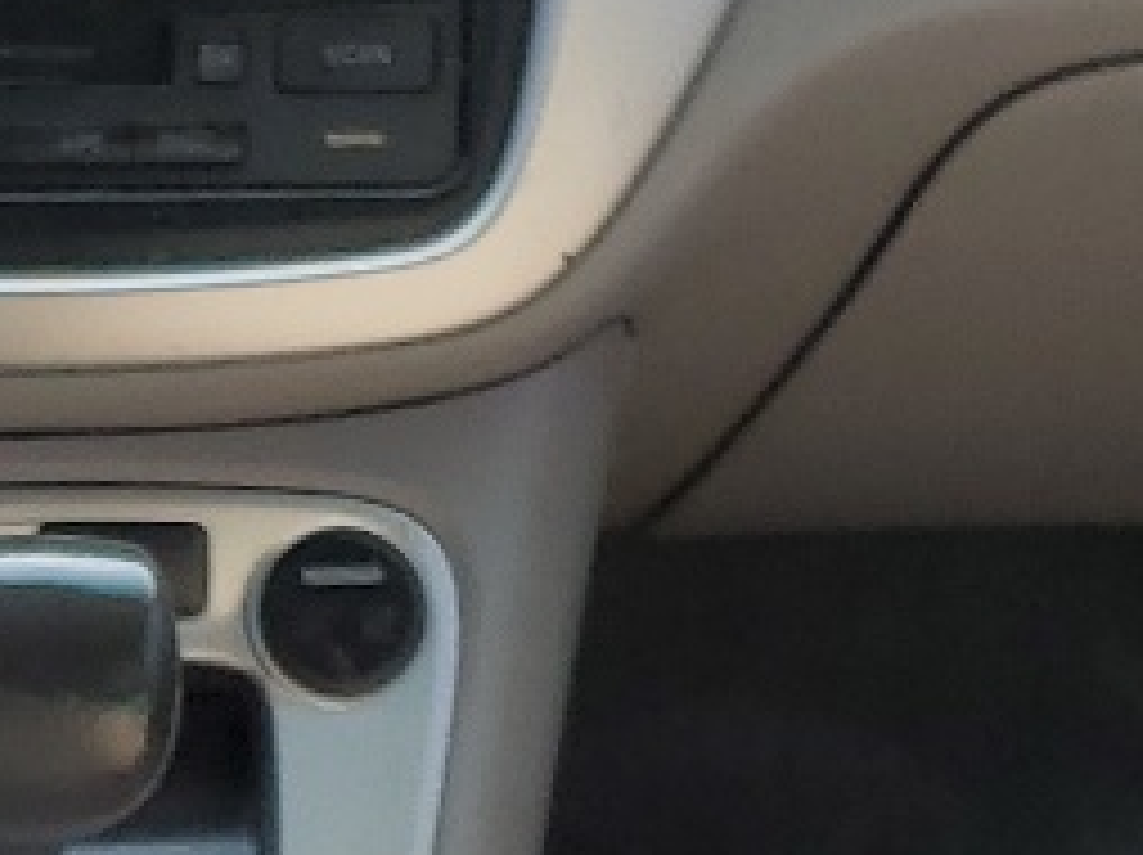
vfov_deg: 8.9
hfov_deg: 11.8
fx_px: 5410
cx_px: -243
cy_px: 1076
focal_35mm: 164
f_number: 1.5
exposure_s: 1/455
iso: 50
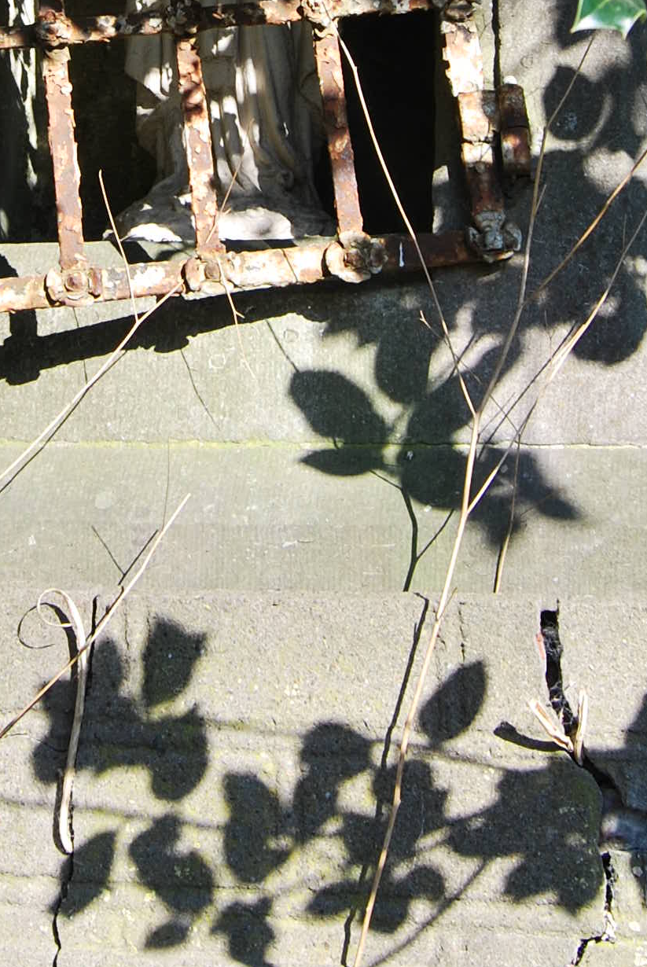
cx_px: 143
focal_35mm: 85
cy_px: -54
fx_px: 2286
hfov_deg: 16.0
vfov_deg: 22.7
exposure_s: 1/125
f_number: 5.6
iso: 100
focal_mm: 18
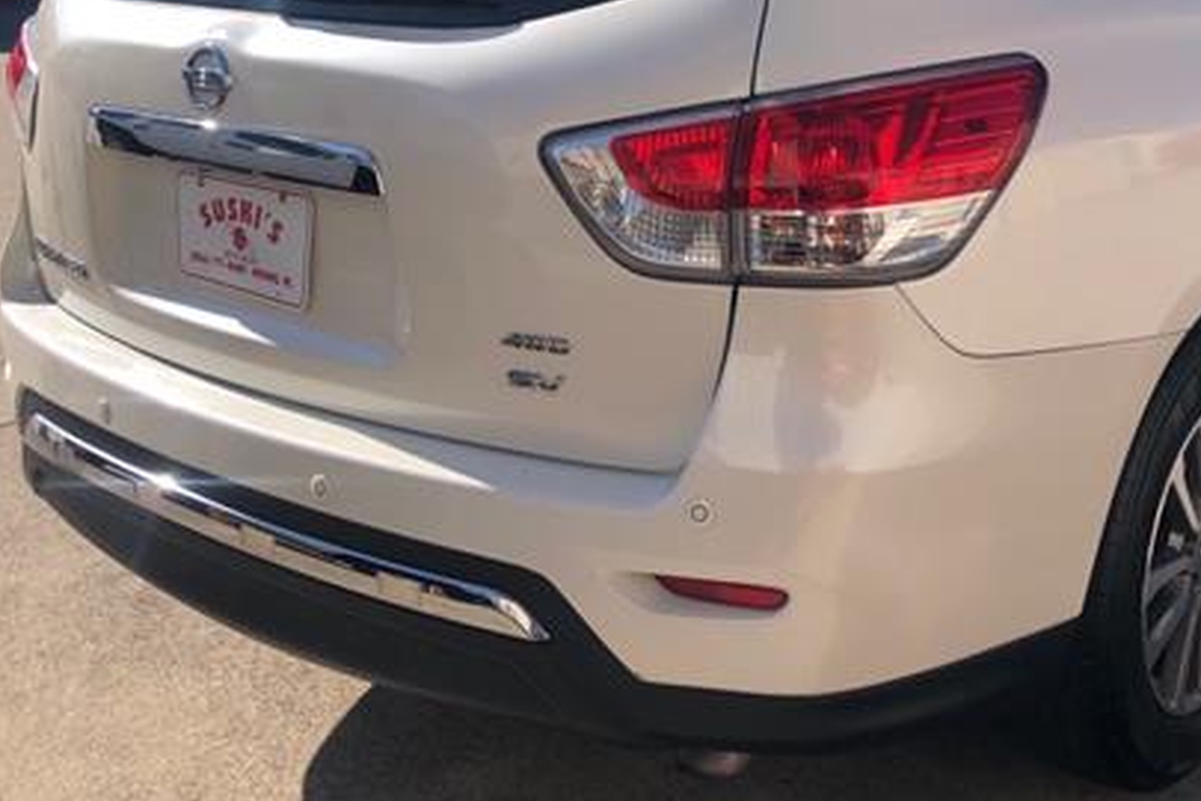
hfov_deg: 41.9
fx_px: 1534
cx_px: 845
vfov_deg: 29.0
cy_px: 237
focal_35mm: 46
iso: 20
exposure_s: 1/2024
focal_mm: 3.99
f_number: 1.8
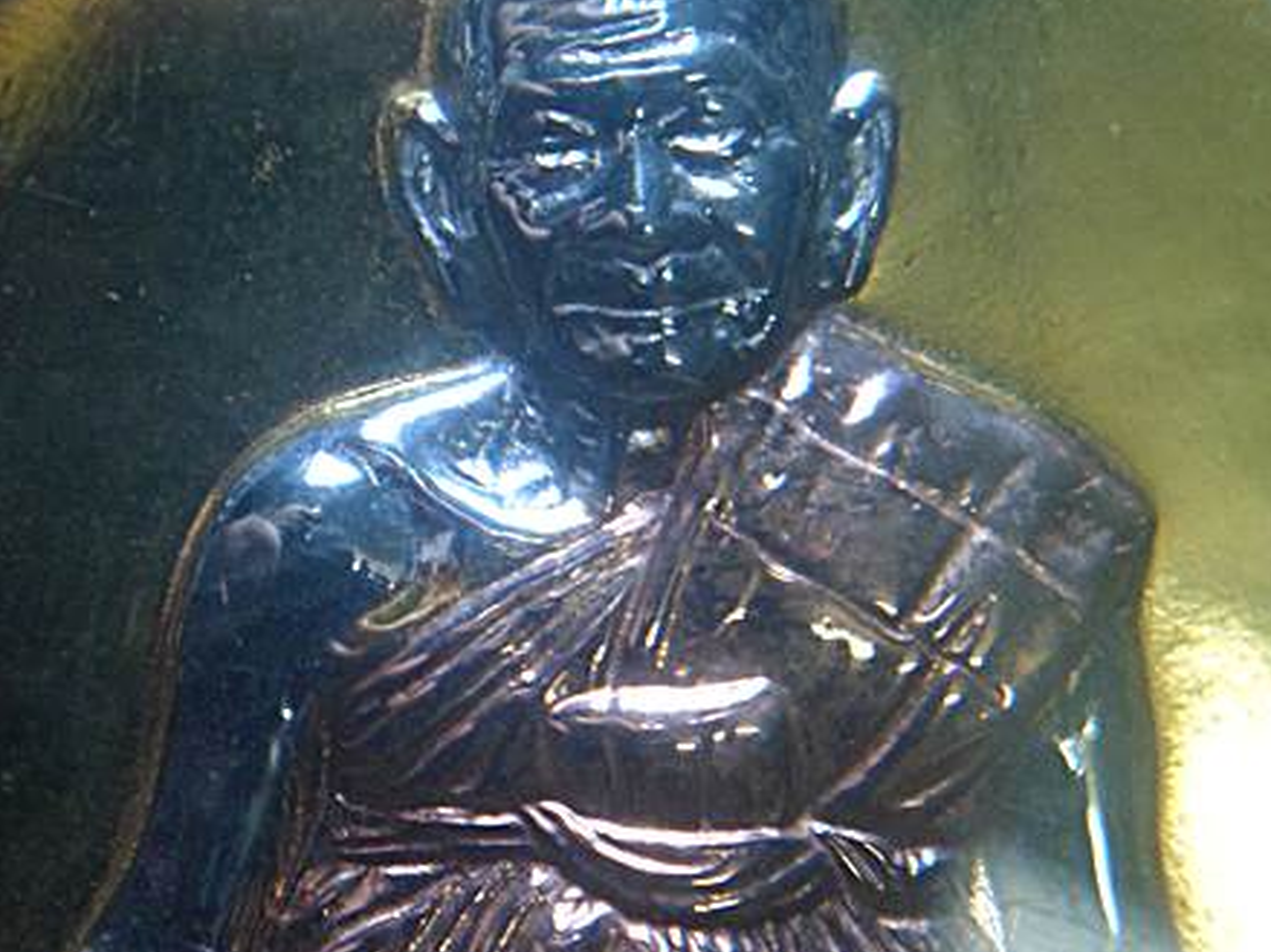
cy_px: 605
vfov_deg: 9.8
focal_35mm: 151
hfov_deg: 13.1
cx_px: 640
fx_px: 5543
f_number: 5.4
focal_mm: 21
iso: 400
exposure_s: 1/45
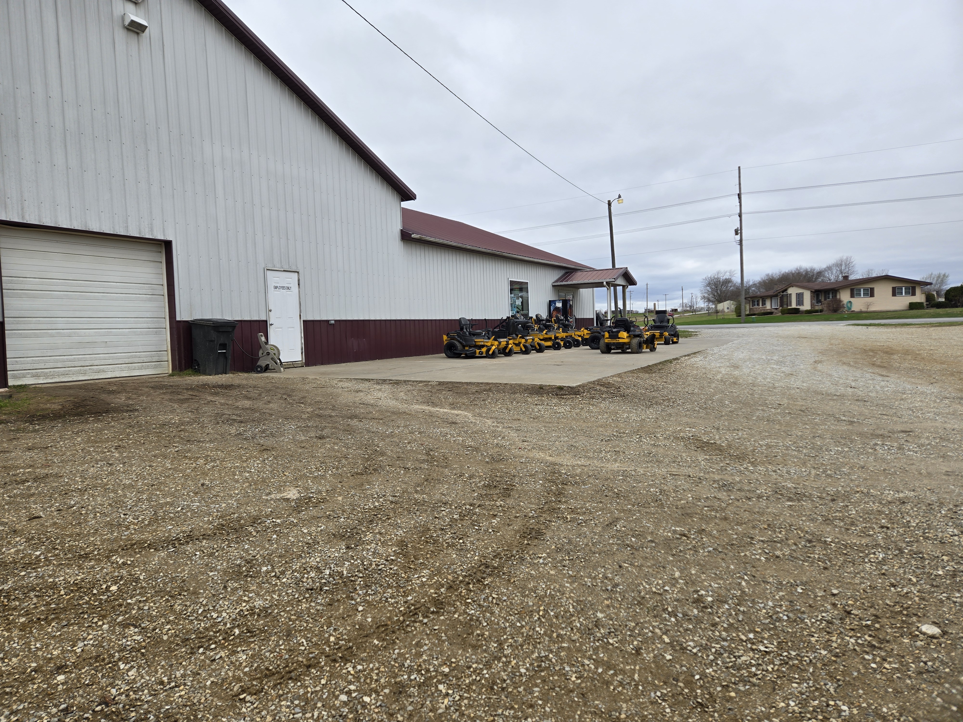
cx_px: 482
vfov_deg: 58.9
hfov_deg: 73.9
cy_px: 361
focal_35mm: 23
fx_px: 640
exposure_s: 1/1000
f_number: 1.8
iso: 25
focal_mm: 5.4
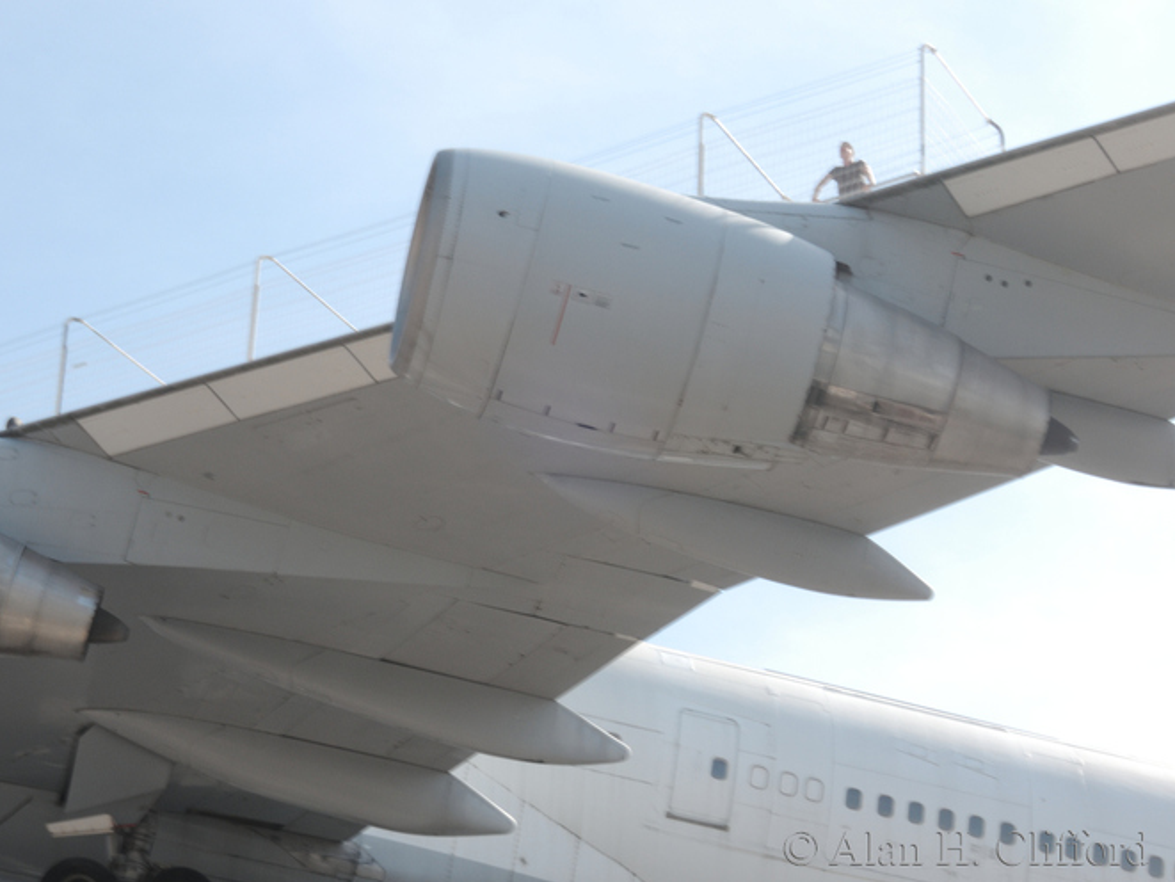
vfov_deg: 16.4
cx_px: 578
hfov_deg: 21.8
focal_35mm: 90
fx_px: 3056
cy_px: 424
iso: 100
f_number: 8
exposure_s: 1/160
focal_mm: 18.2
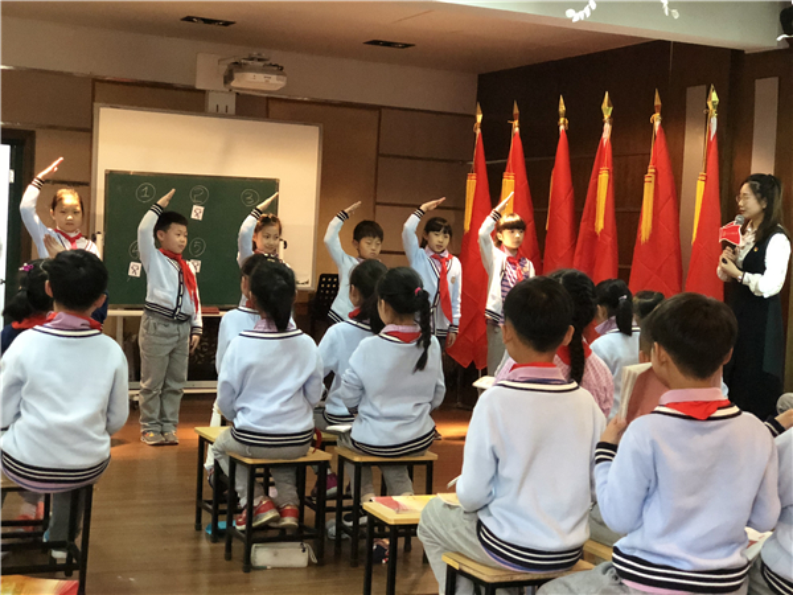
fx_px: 1306
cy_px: 298
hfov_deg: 33.8
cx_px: 396
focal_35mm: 57
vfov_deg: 25.7
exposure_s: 1/50
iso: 1250
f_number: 2.8
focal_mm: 6.6
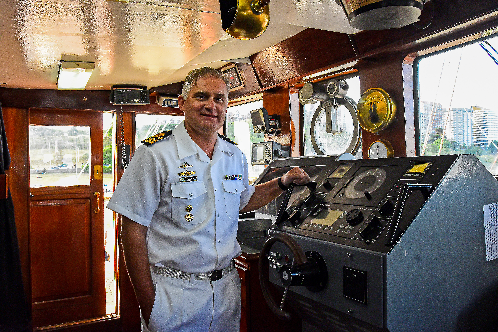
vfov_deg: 46.4
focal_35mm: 28
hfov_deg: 65.5
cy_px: 165
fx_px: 387
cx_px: 243
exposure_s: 1/125
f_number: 6.3
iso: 1600
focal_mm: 18
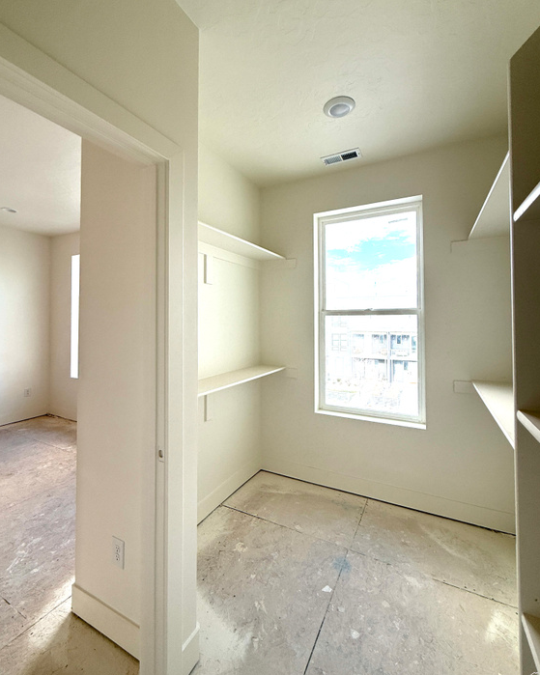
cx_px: 266
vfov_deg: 96.7
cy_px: 316
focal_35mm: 15
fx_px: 300
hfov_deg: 84.0
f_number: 2.2
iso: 64
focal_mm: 2.22
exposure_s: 1/235
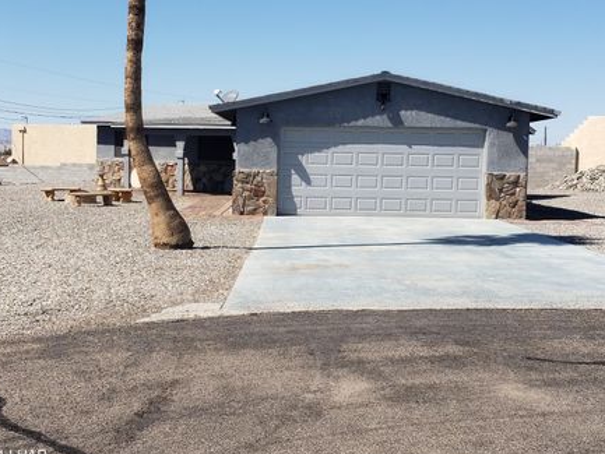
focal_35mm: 30
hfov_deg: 59.9
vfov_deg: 46.8
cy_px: 217
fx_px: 524
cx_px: 309
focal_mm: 4.3
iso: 50
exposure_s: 1/1681
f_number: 2.4
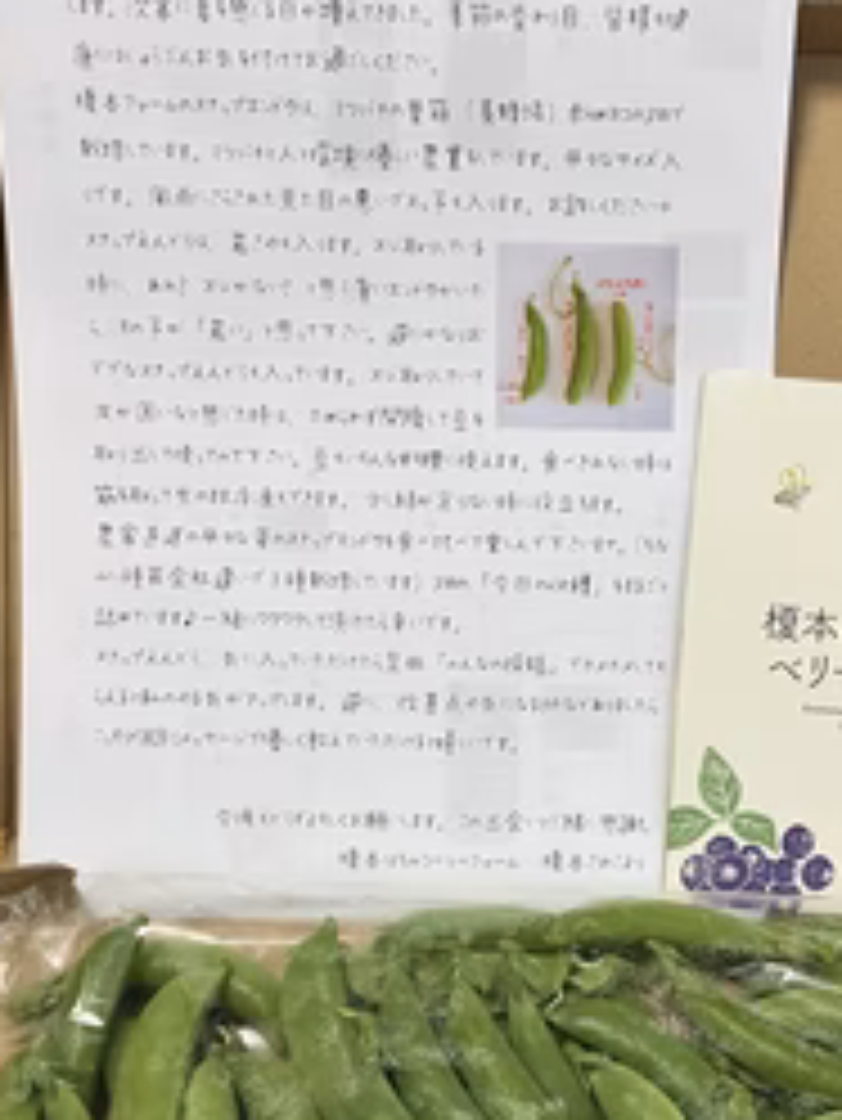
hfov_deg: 32.0
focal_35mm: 45
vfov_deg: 40.9
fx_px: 1458
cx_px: 536
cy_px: 837
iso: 50
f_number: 1.8
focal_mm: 3.99
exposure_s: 1/50
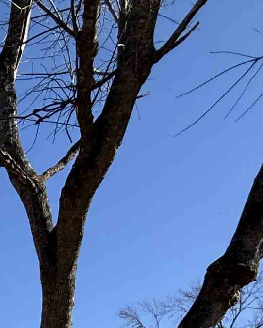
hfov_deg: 19.4
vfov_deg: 22.3
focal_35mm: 62
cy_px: 545
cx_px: -193
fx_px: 603
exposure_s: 1/1534
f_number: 2.2
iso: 50
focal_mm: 2.22
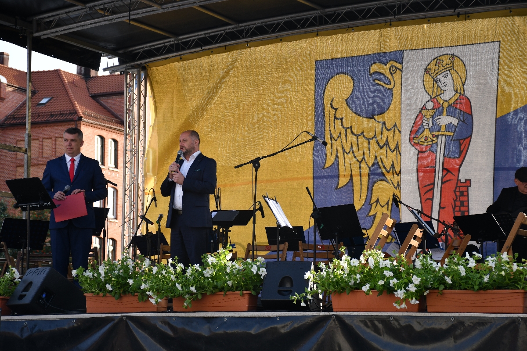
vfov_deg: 13.8
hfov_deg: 20.6
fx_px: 1449
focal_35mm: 99
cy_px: 176
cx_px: 264
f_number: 5
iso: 280
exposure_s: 1/400
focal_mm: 66
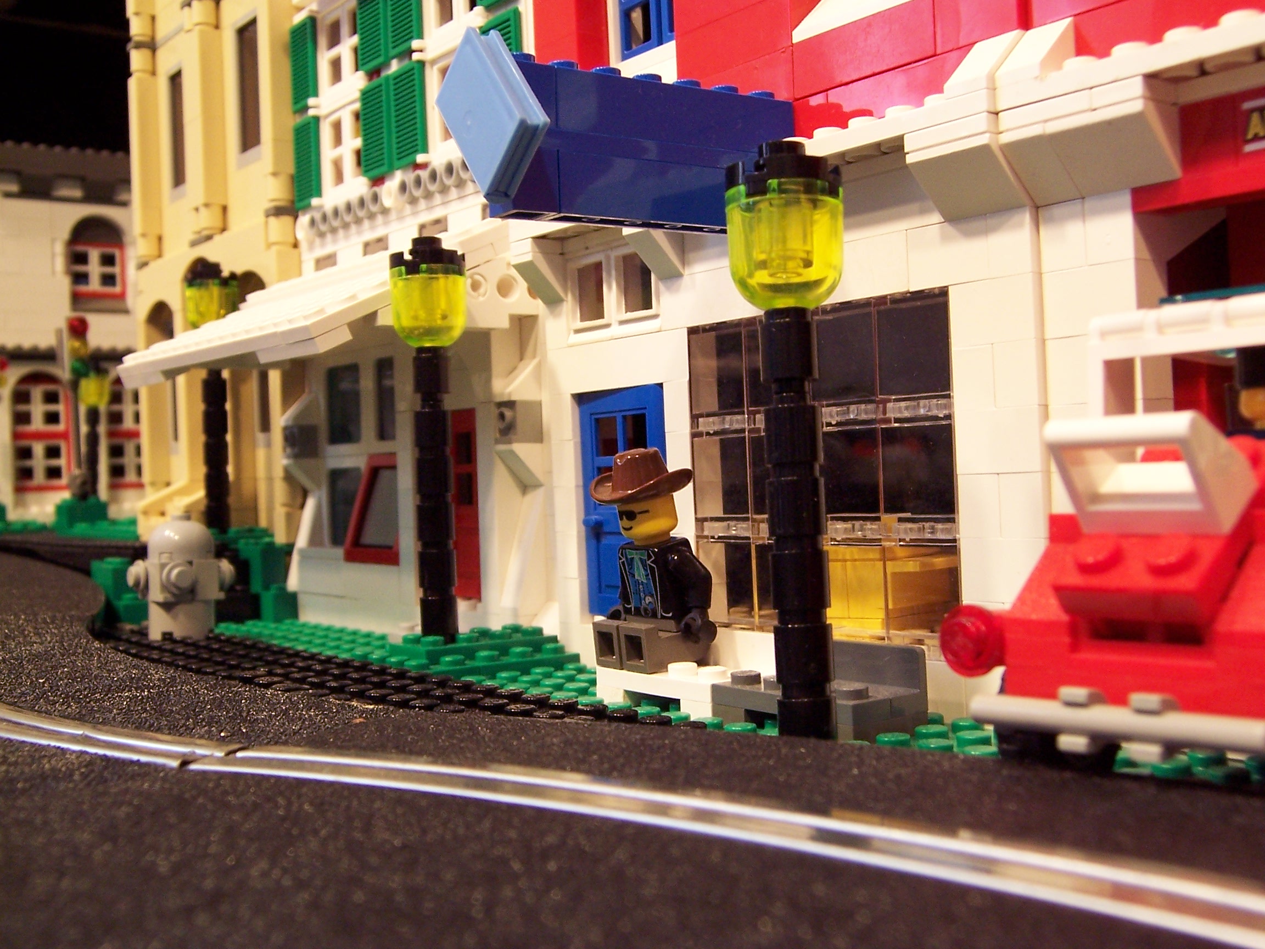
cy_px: 474
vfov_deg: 36.0
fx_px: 1462
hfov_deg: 46.8
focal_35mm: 40
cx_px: 632
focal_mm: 6.7
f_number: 4
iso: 140
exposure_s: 1/10
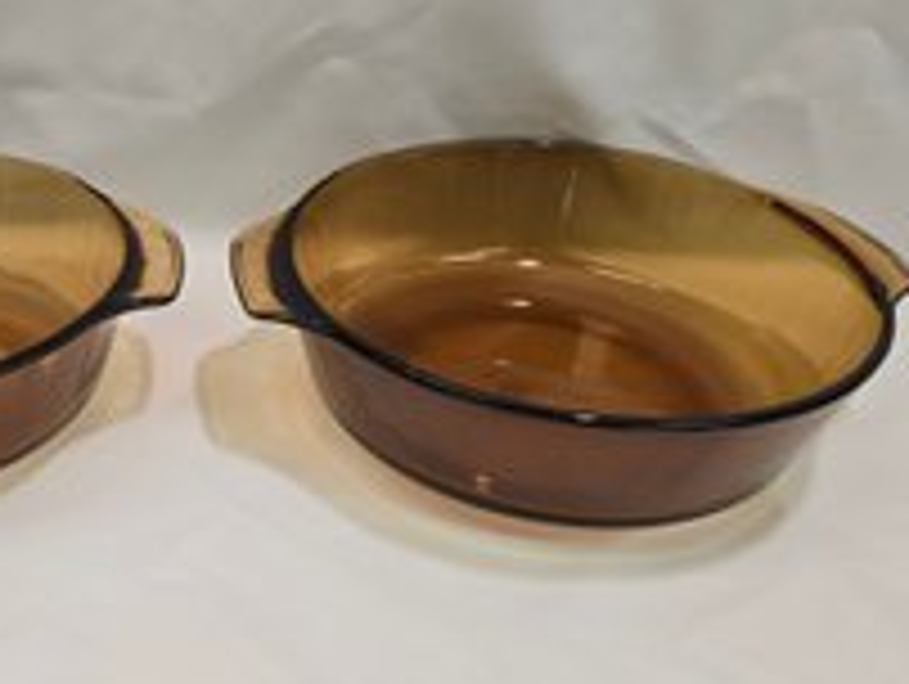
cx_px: 241
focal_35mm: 39
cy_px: 353
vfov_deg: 36.9
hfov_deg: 46.3
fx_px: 1025
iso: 250
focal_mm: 6.3
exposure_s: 1/120
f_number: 1.7
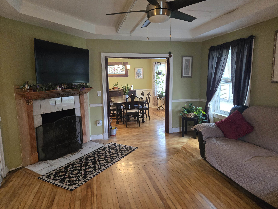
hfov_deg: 73.9
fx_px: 185
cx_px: 139
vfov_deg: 58.9
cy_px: 104
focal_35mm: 23
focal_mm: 5.4
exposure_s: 1/120
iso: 640
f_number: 1.8
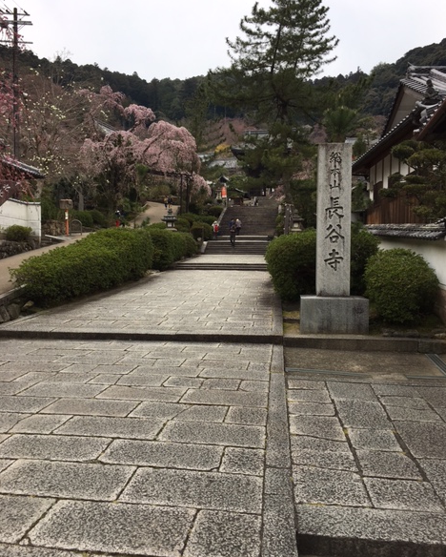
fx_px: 511
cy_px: 284
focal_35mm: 31
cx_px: 223
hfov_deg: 47.2
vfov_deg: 57.1
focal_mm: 4.15
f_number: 2.2
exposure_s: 1/519
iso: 25
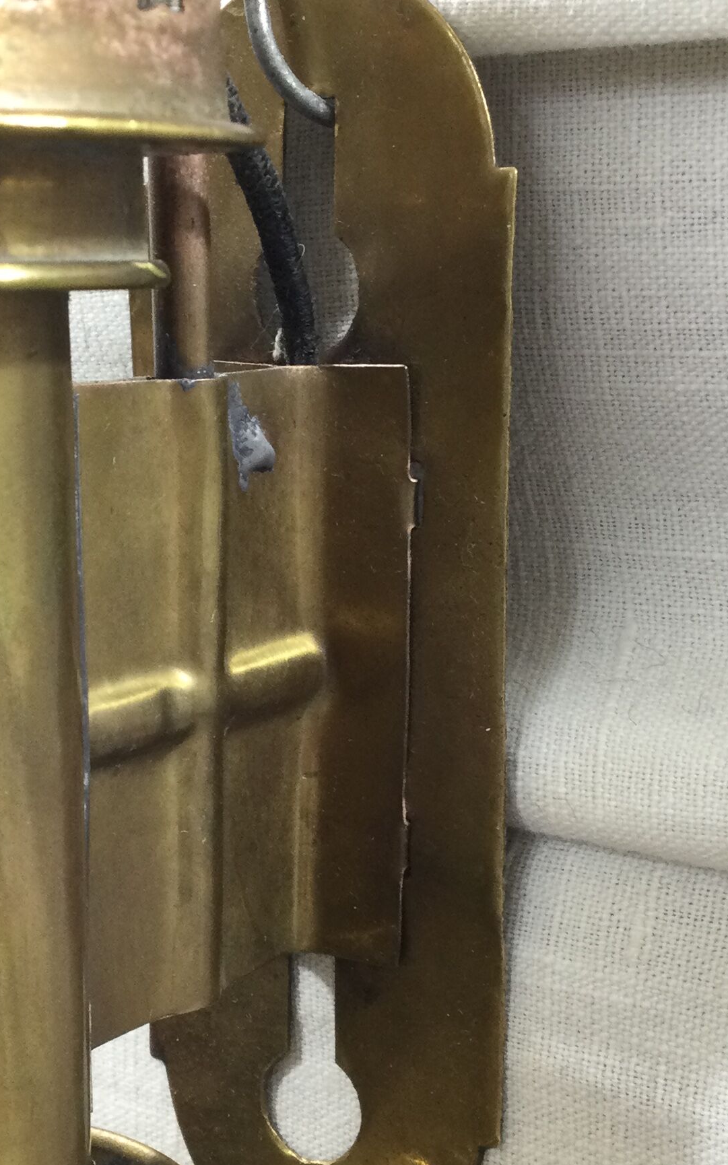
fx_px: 1968
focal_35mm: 62
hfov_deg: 20.8
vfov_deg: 32.8
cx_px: 214
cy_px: 722
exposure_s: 1/33
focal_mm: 3.3
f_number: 2.4
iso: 80
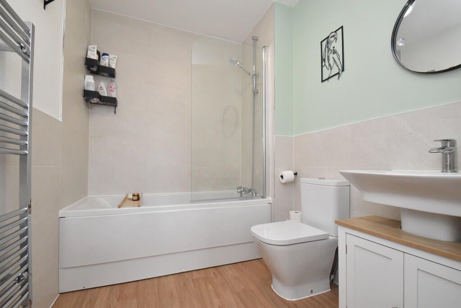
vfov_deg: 77.3
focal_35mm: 15
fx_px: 192
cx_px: 230
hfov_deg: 100.4
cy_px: 154
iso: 1600
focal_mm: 10
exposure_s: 1/60
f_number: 9
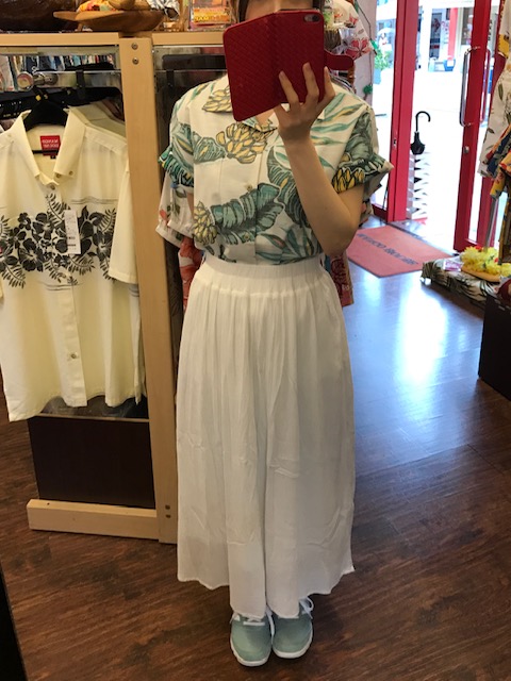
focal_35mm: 28
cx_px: 256
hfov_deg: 49.7
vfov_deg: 63.4
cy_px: 340
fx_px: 551
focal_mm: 3.99
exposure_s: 1/40
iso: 25
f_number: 1.8
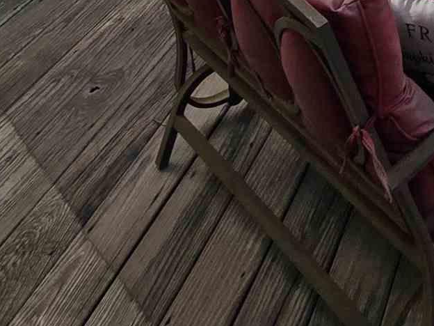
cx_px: 739
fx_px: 802
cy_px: -374
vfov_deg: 16.1
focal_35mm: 64
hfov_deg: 21.8
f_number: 2.2
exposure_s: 1/1533
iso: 50
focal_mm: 2.2
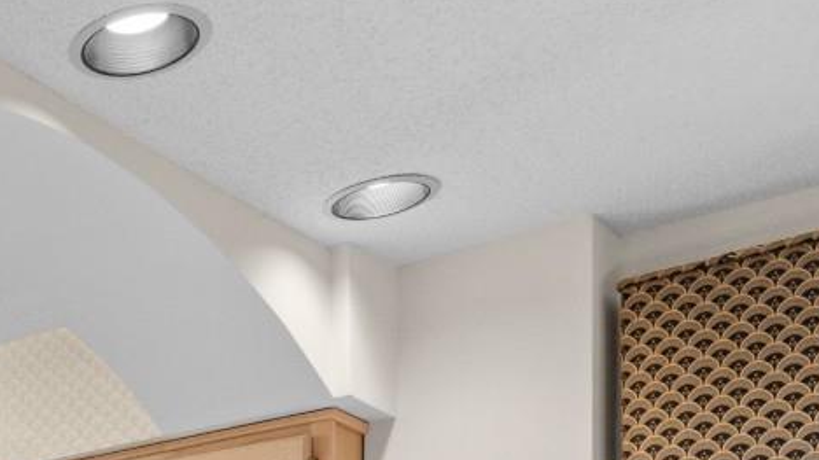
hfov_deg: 28.6
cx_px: -280
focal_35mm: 58
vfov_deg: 17.8
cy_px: 752
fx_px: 1259
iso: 100
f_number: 4.8
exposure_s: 1/8
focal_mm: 11
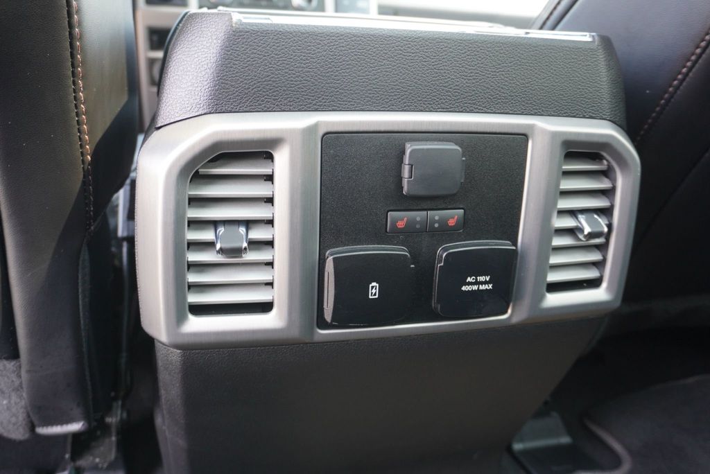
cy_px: 237
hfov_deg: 61.9
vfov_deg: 43.7
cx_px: 355
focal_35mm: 30
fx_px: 592
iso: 500
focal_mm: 20
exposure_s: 1/60
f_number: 4
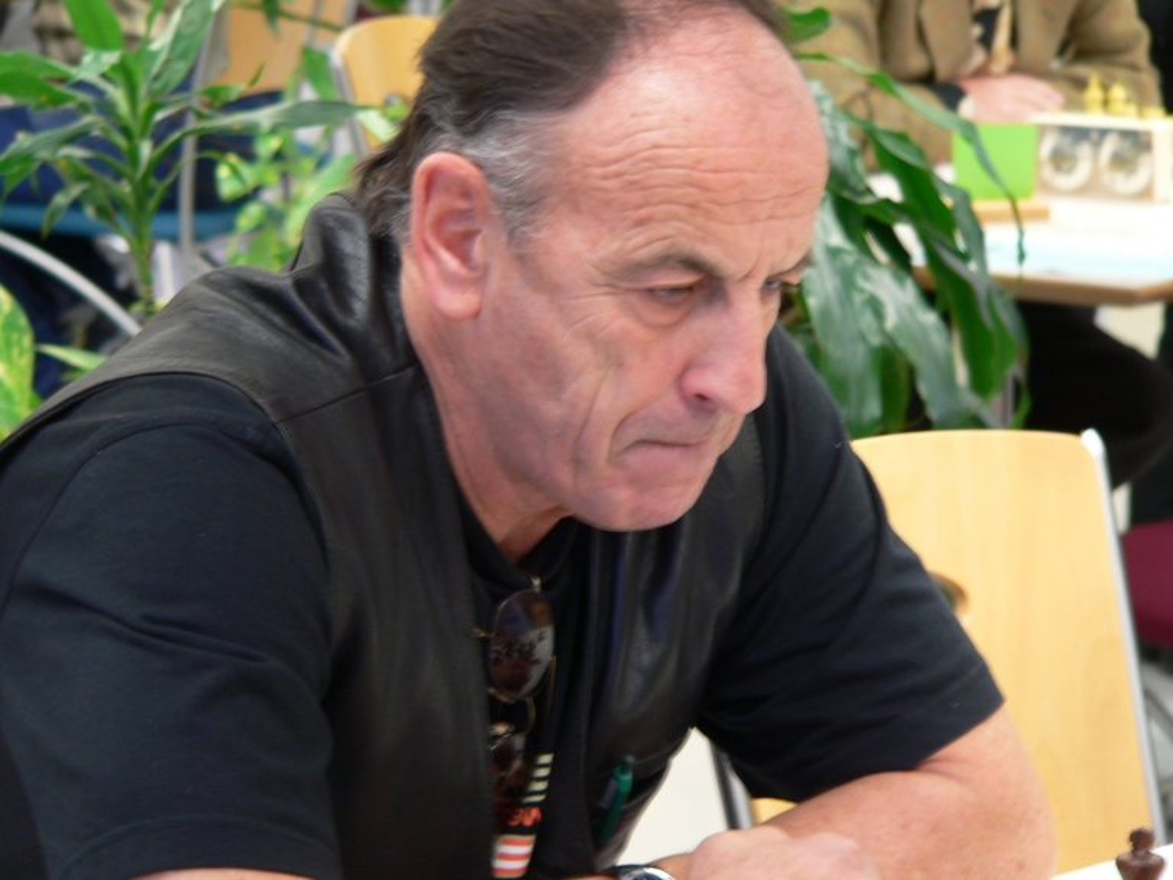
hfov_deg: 11.6
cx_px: 586
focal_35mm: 170
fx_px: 5761
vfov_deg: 8.7
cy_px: 440
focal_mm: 28.3
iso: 100
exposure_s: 1/4
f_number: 2.8
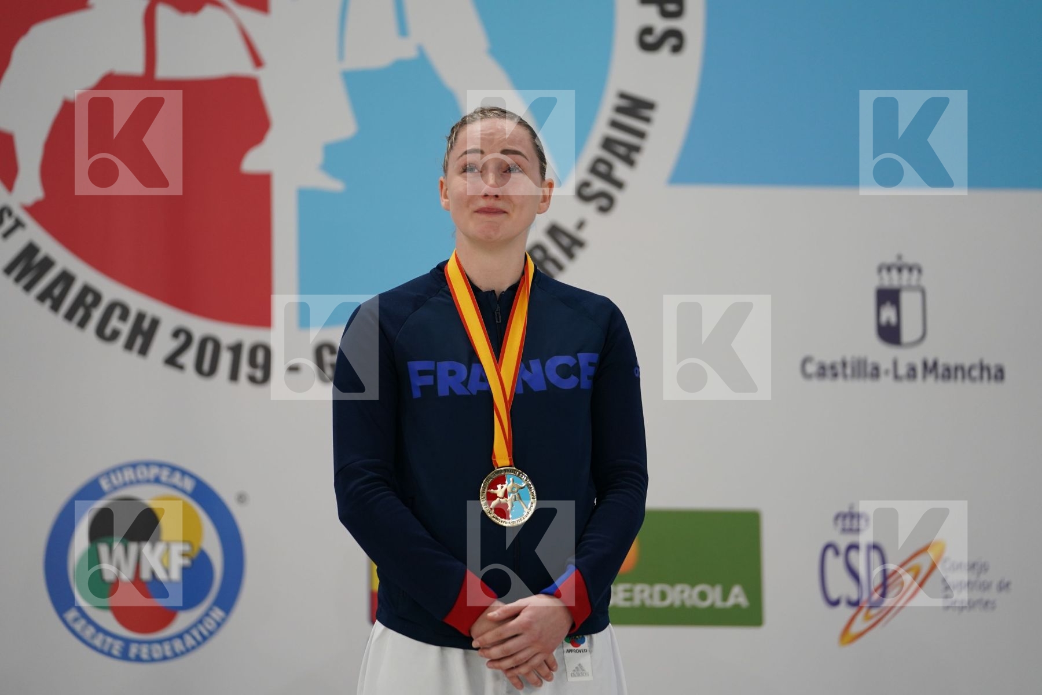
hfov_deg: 11.8
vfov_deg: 7.9
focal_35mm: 174
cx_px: 521
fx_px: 5036
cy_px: 348
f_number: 2.8
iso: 800
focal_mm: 174
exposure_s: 1/250
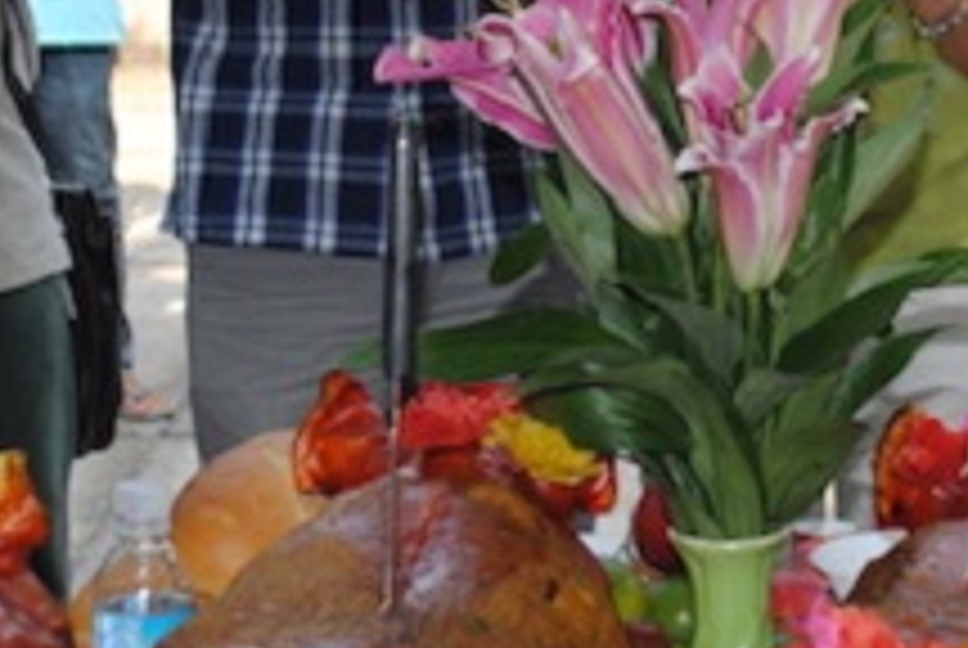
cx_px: 729
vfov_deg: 9.9
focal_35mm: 138
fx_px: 3716
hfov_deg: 14.8
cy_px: 52
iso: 100
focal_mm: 30
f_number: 4.5
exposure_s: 1/125
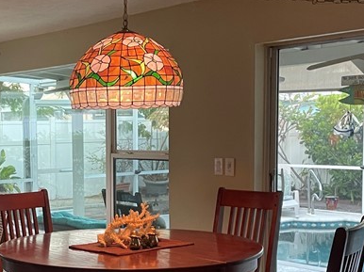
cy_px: 222
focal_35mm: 69
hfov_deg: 27.6
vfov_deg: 21.0
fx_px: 725
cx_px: 68
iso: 200
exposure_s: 1/60
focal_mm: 4.2
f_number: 1.6
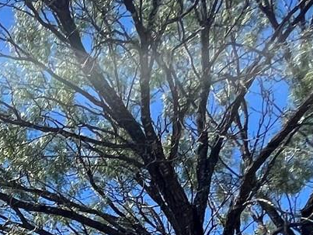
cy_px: 453
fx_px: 597
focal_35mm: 66
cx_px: -328
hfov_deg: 18.3
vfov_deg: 17.1
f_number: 1.8
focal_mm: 1.57
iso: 32
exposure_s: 1/1130
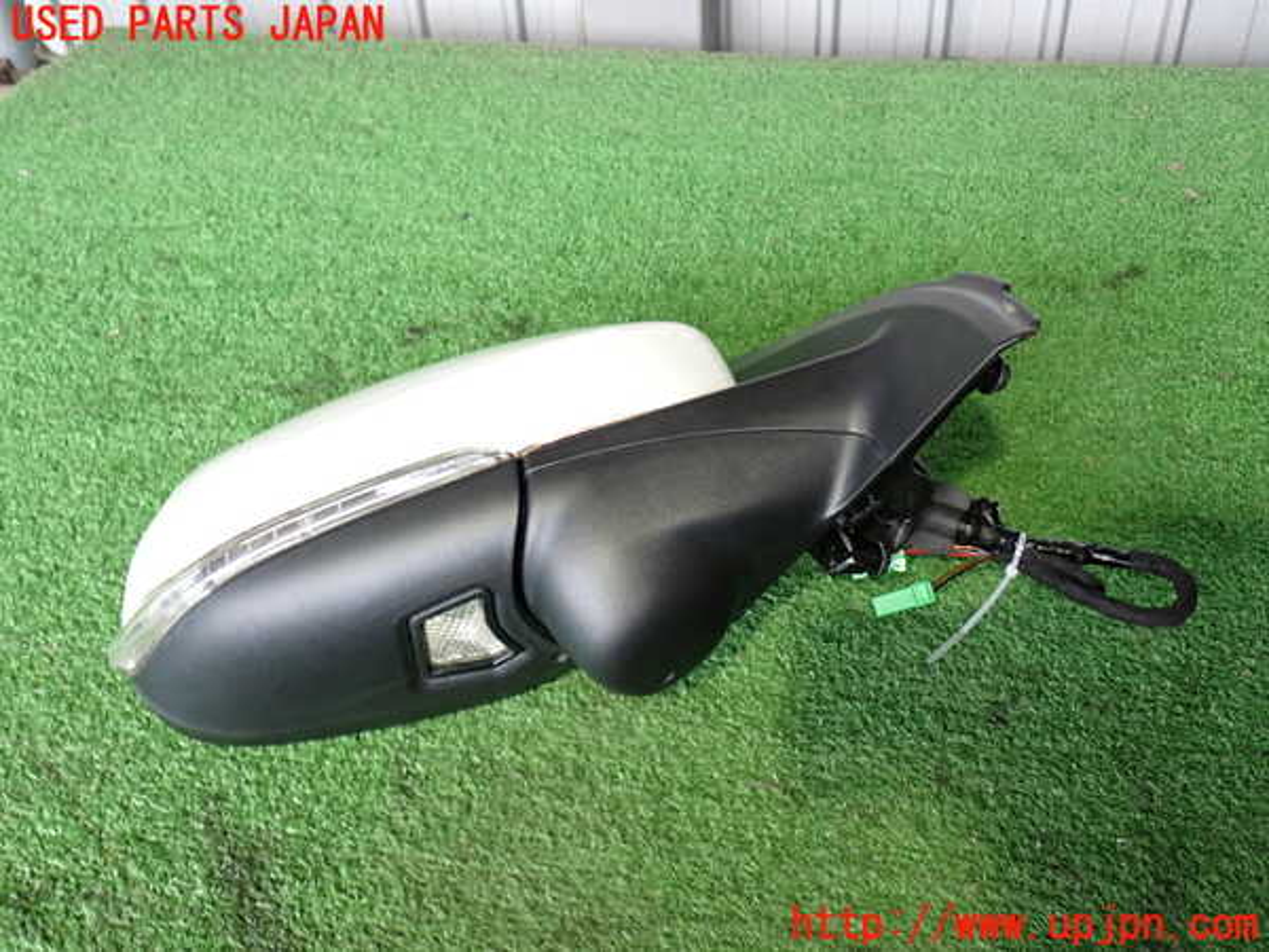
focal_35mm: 36
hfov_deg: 51.4
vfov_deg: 39.7
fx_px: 1320
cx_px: 634
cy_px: 476
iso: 400
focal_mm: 6.37
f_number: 2.5
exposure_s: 1/40
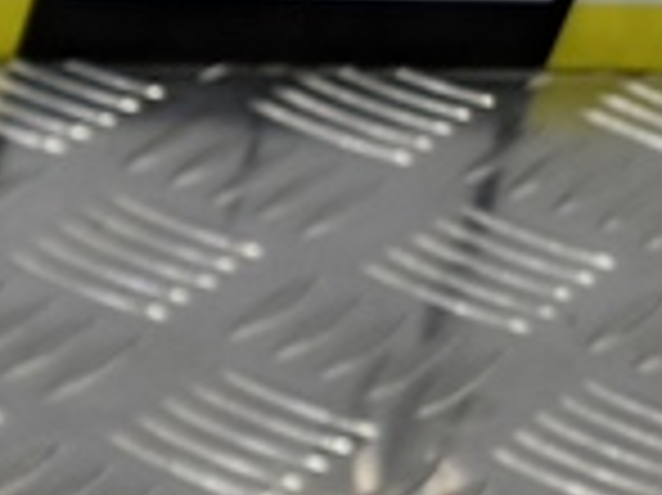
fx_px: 3057
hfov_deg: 9.2
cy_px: 1287
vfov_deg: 8.3
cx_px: -1473
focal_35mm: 160
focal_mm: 4.11
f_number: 1.6
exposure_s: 1/33.3
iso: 107
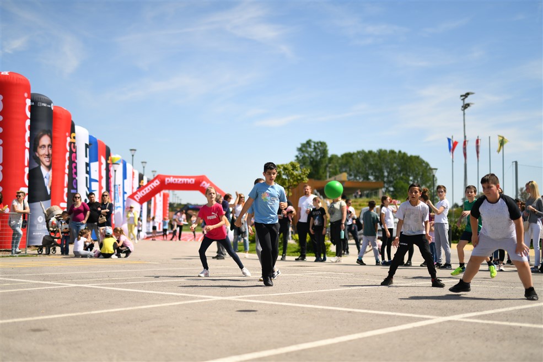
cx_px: 272
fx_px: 754
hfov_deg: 39.6
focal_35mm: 50
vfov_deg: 27.0
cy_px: 181
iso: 100
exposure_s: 1/6400
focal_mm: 50
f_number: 1.4
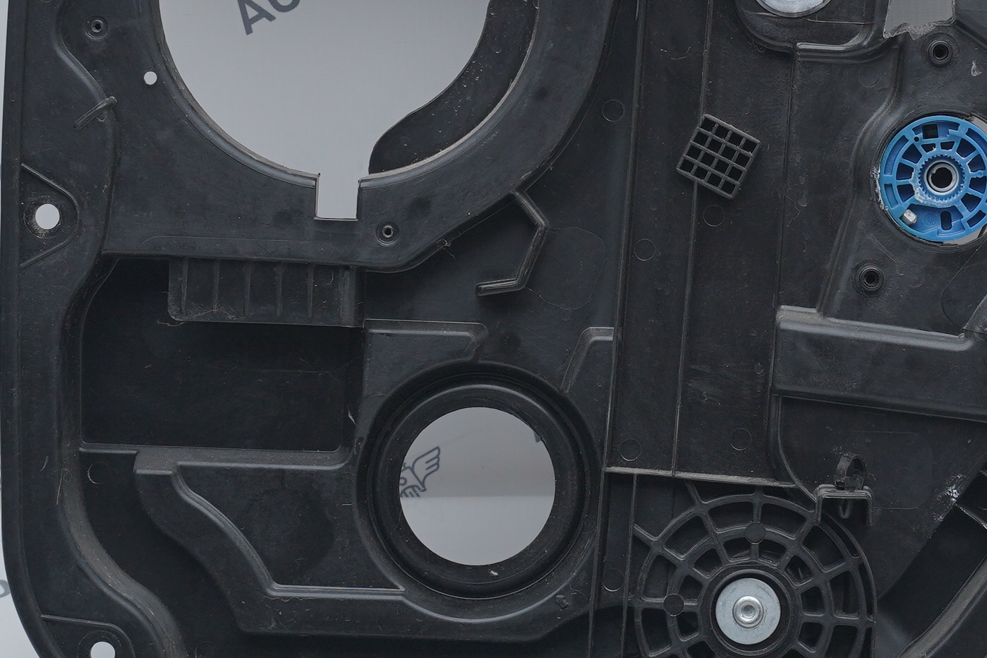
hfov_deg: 16.8
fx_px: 3316
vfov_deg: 11.2
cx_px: 772
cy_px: -47
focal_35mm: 121
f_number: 6.3
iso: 500
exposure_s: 1/160
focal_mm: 43
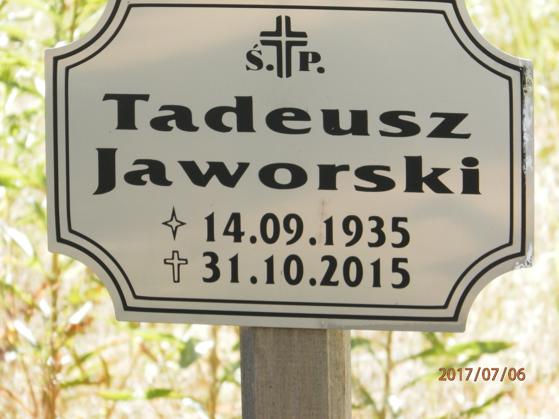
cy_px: 210
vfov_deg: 5.3
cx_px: 280
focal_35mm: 281
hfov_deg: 7.0
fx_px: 4538
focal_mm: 50.2
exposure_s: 1/160
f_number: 5.6
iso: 200
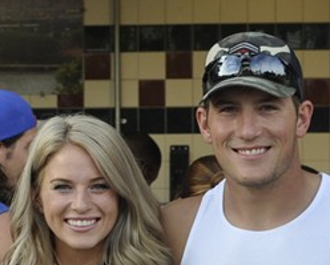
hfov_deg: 6.8
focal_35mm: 283
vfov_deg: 5.4
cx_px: 77
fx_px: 2767
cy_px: 385
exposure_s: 1/125
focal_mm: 50
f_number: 5.6
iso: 200
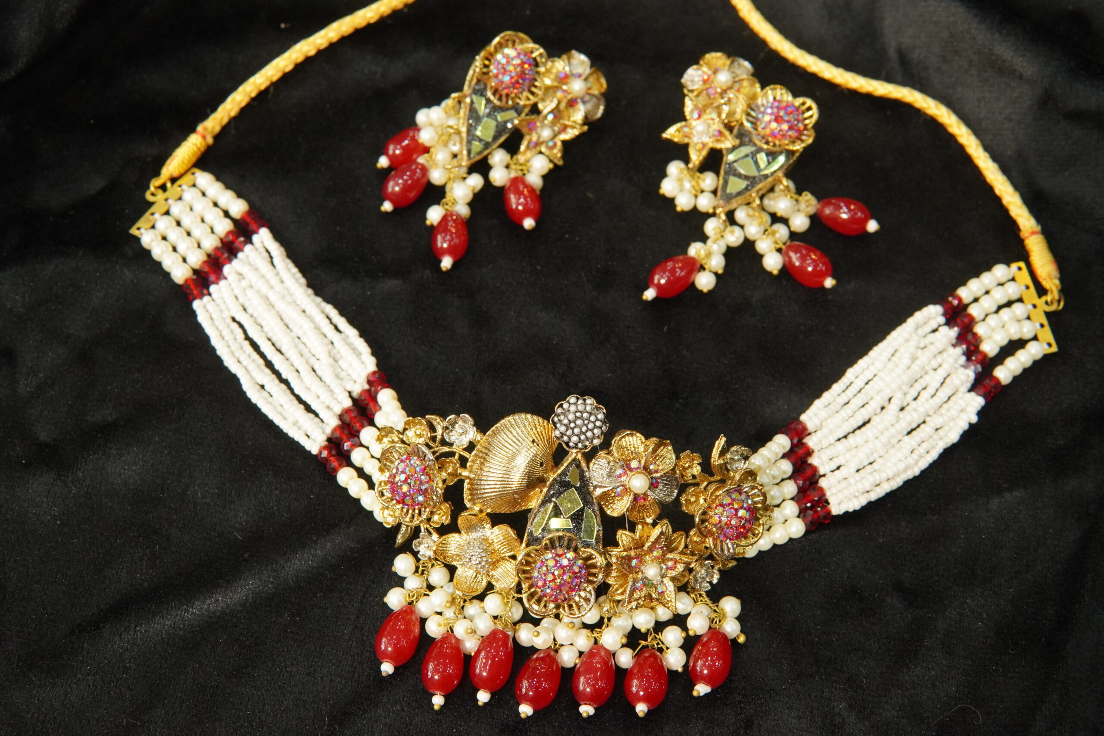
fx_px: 1380
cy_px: 368
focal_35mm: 45
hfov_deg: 43.6
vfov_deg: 29.9
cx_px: 552
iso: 2000
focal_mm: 30
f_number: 8
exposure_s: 1/80
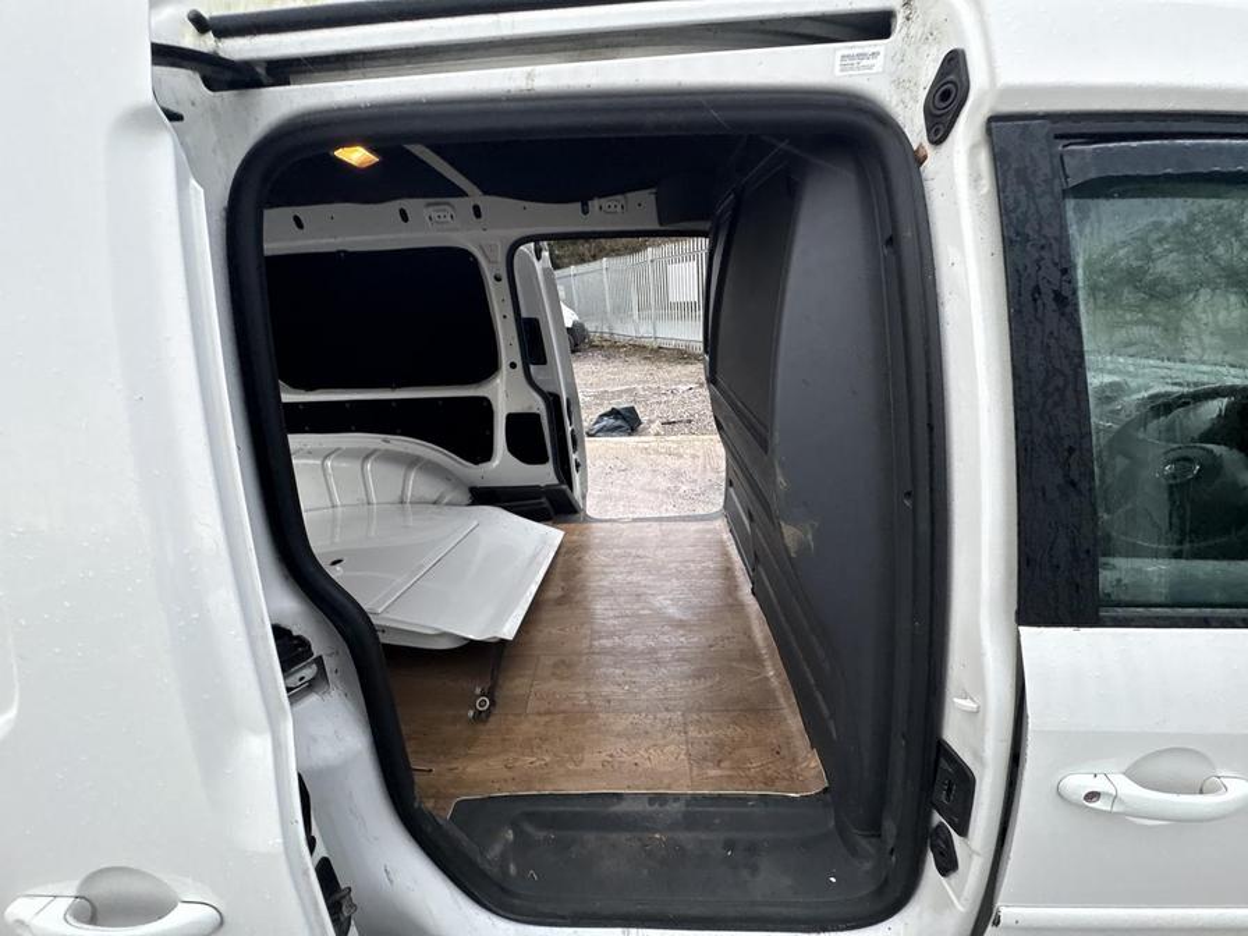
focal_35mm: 14
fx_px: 505
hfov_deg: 102.1
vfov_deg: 85.7
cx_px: 624
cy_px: 468
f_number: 2.2
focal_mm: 2.22
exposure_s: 1/99
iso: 160
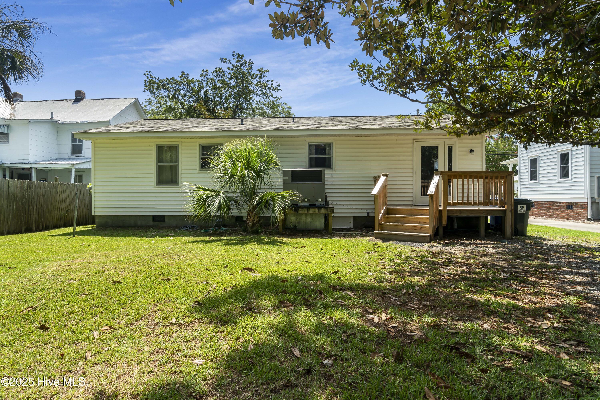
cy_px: 200
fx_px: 325
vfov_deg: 63.2
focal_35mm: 20
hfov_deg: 85.4
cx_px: 300
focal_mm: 13
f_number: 8
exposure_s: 1/100
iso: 160
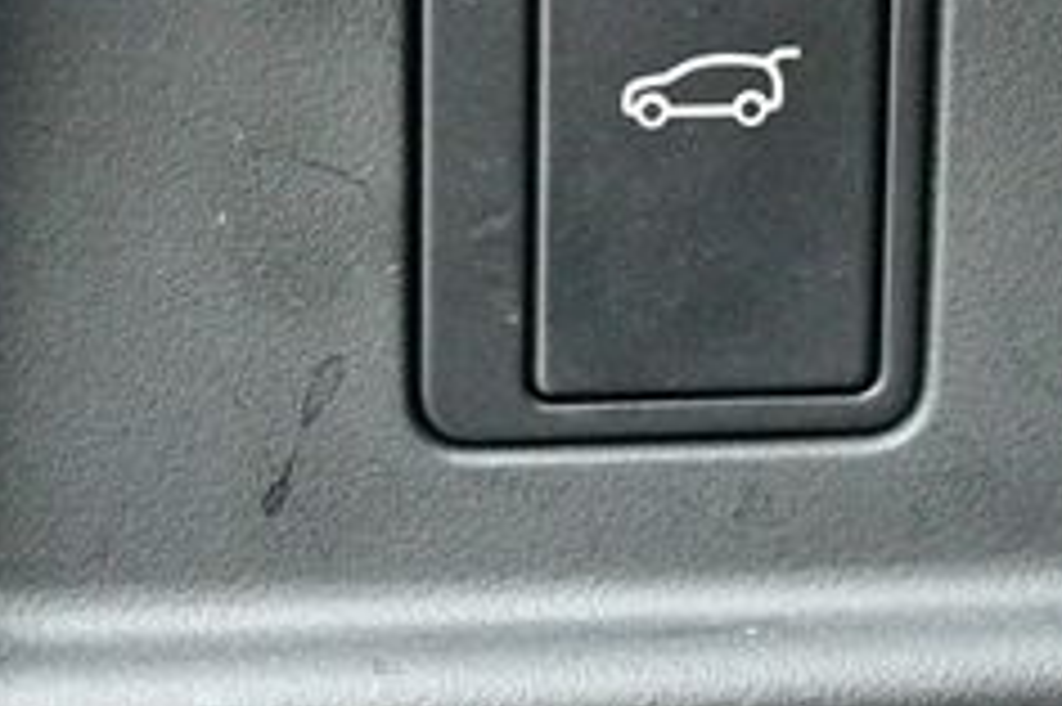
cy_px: 144
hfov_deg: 15.7
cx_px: 770
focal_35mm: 130
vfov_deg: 10.5
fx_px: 3832
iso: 12800
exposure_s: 1/25
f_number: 4.8
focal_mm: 32
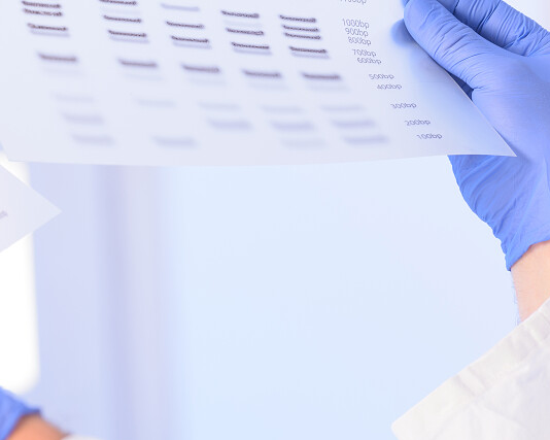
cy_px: 160
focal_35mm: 360
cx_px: -16
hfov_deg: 5.4
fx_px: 5859
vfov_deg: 4.3
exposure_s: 1/160
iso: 160
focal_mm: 160
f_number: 5.6
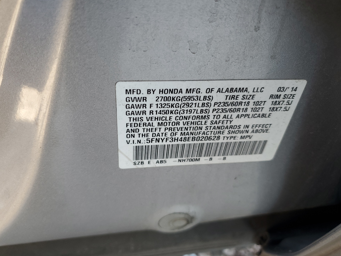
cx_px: 174
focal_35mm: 27
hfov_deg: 65.3
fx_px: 266
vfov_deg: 51.4
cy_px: 125
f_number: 1.5
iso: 57
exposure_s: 1/120
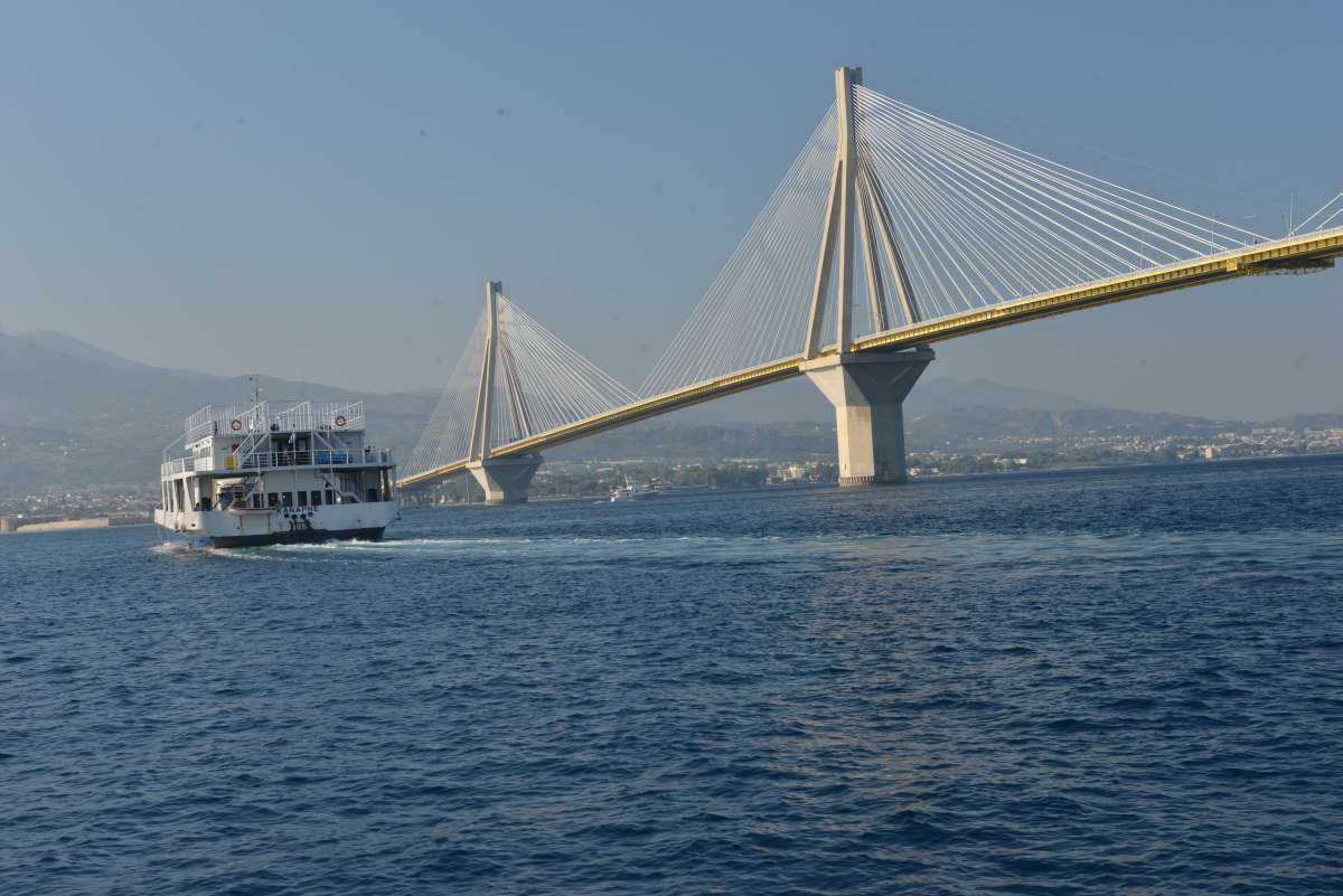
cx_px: 672
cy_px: 448
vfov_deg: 23.4
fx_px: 2164
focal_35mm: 58
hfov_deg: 34.5
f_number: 13
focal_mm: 58
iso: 720
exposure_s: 1/320
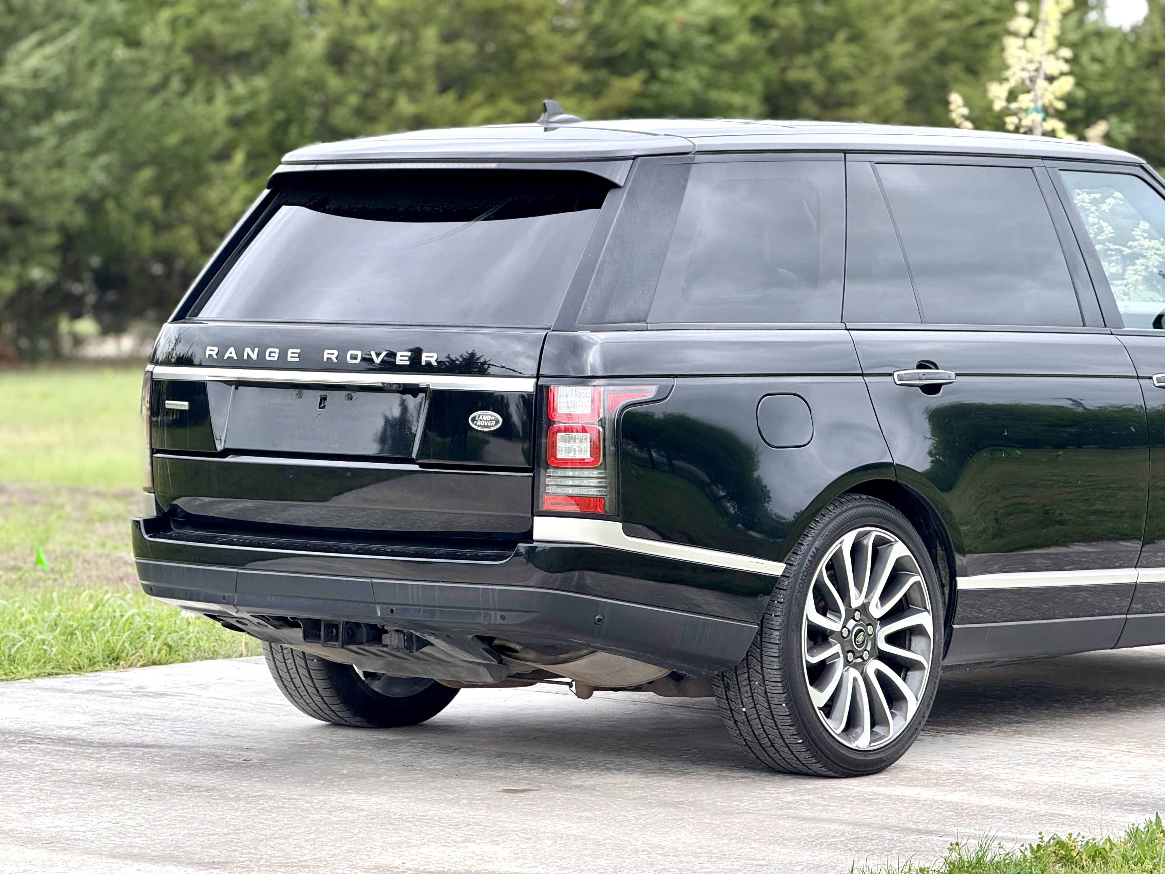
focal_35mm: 120
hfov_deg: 16.4
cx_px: 582
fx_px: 4039
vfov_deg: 12.3
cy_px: 437
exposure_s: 1/196
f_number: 2.8
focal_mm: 15.66
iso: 64
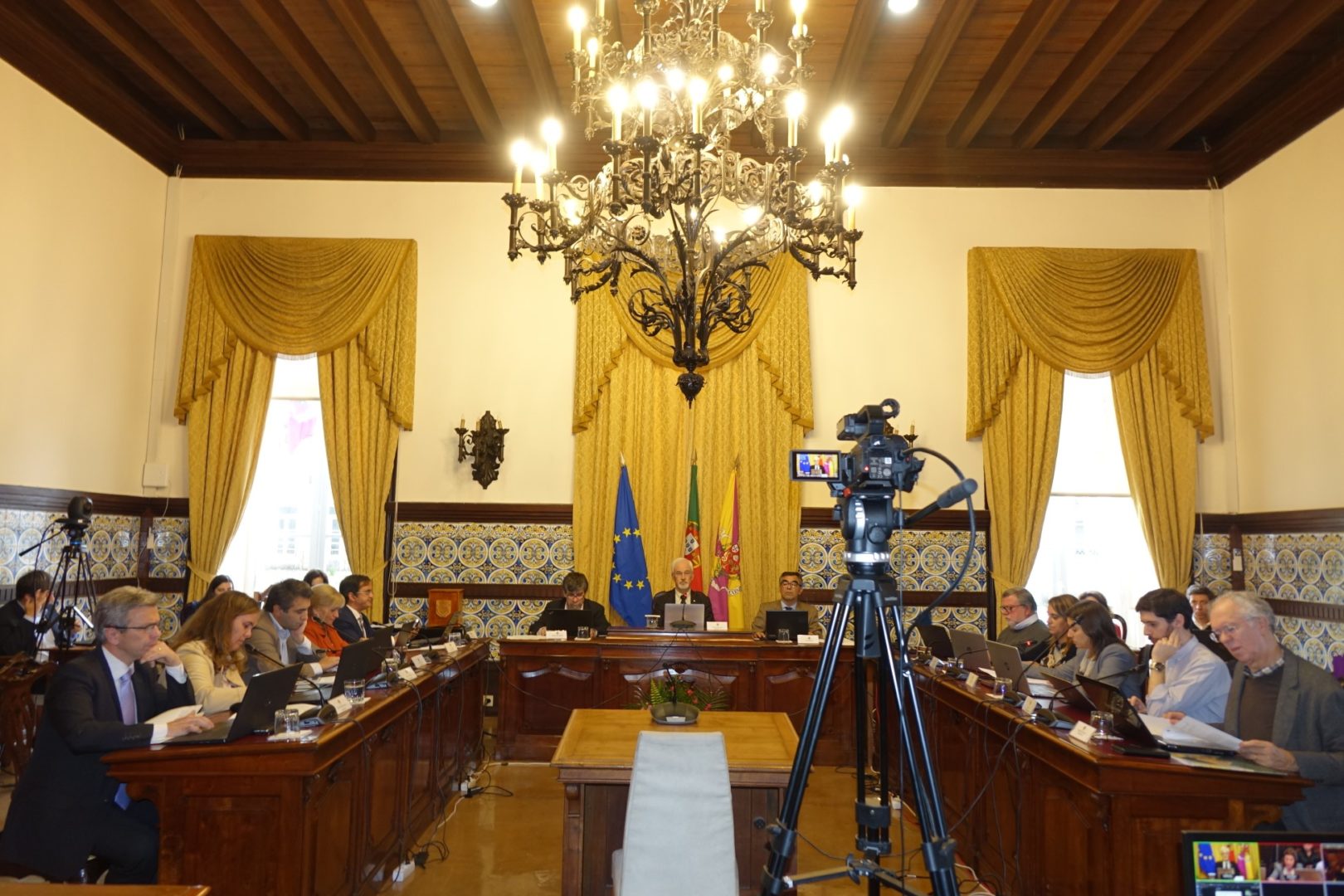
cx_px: 672
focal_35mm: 24
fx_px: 896
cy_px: 448
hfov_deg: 73.7
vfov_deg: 53.1
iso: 320
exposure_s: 1/30
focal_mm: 8.8
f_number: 2.8
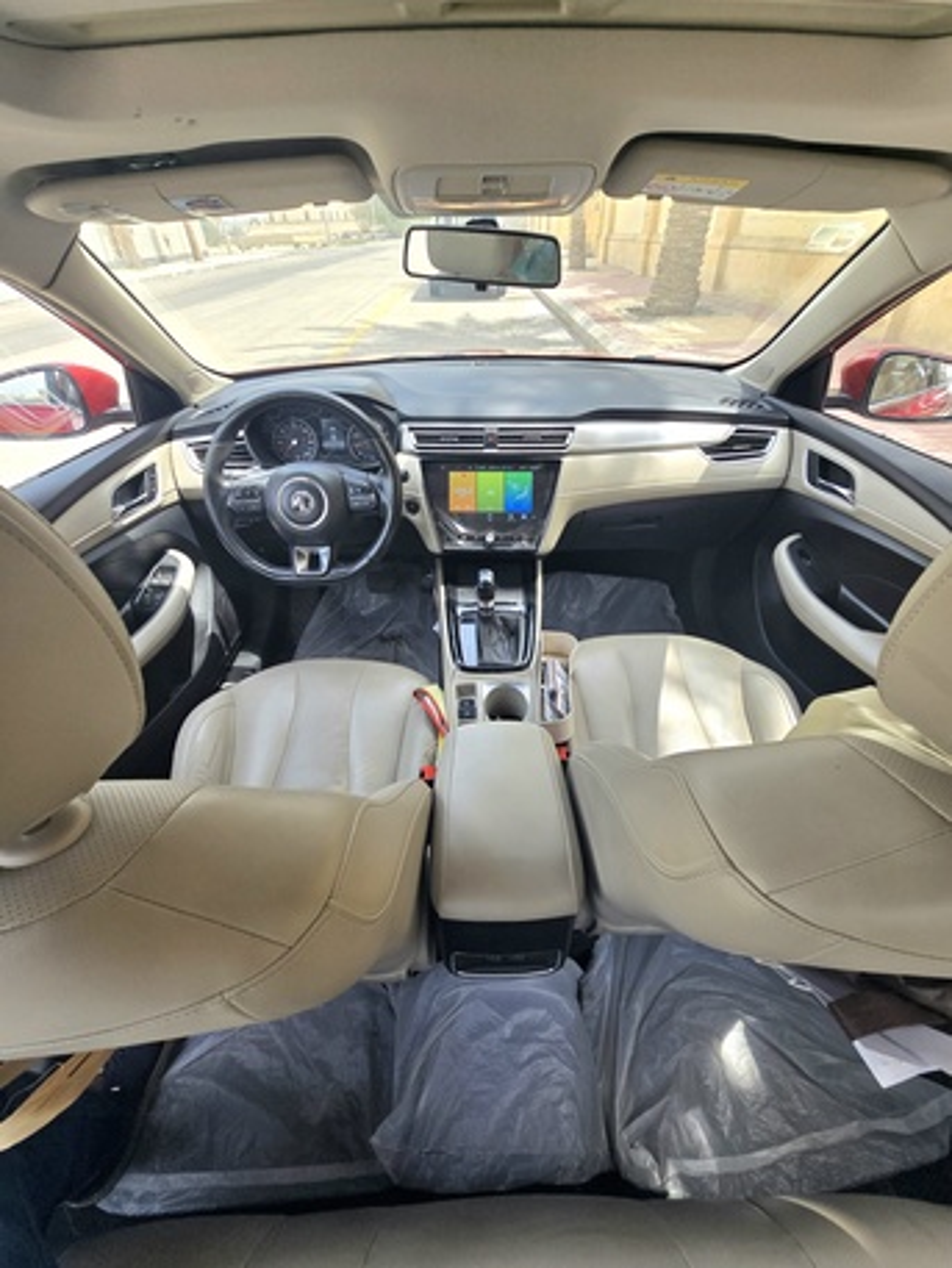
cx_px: 476
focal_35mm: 13
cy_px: 634
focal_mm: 2.2
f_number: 2.2
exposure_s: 1/417
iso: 50
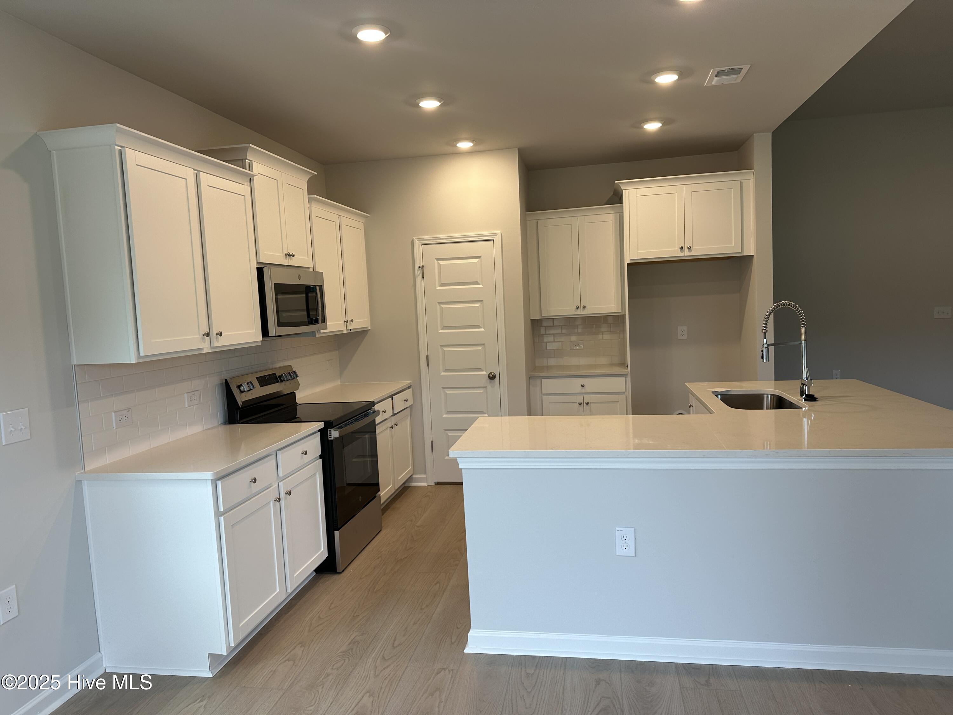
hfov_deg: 71.6
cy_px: 358
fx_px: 661
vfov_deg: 56.8
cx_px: 476
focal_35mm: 24
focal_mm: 6.86
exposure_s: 1/120
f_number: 1.78
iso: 100
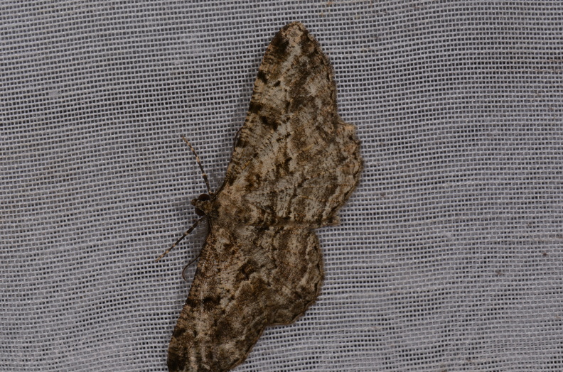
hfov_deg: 16.1
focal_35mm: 128
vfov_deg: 10.7
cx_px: 282
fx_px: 1989
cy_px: 186
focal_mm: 85
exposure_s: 1/60
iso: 100
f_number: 32
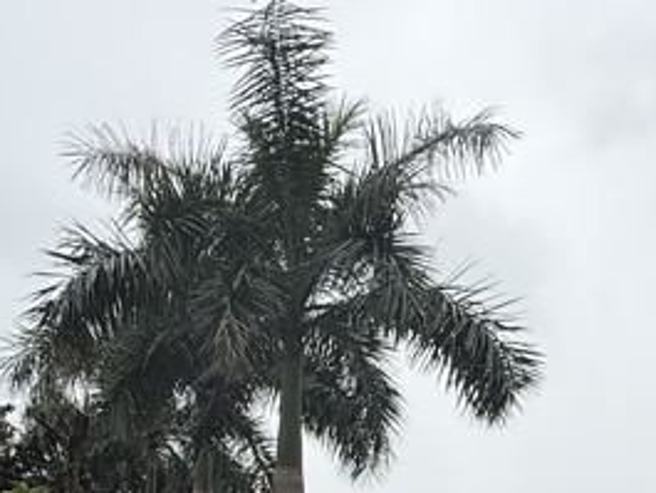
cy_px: 773
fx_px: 1024
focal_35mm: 54
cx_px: 408
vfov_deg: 21.7
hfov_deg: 35.3
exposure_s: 1/1795
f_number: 2.2
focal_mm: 2.22
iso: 50
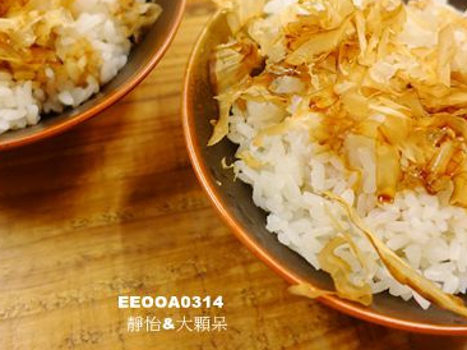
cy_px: 95
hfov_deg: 45.8
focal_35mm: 41
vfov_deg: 34.5
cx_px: 213
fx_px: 553
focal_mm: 8.8
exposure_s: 1/25
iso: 800
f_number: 1.8
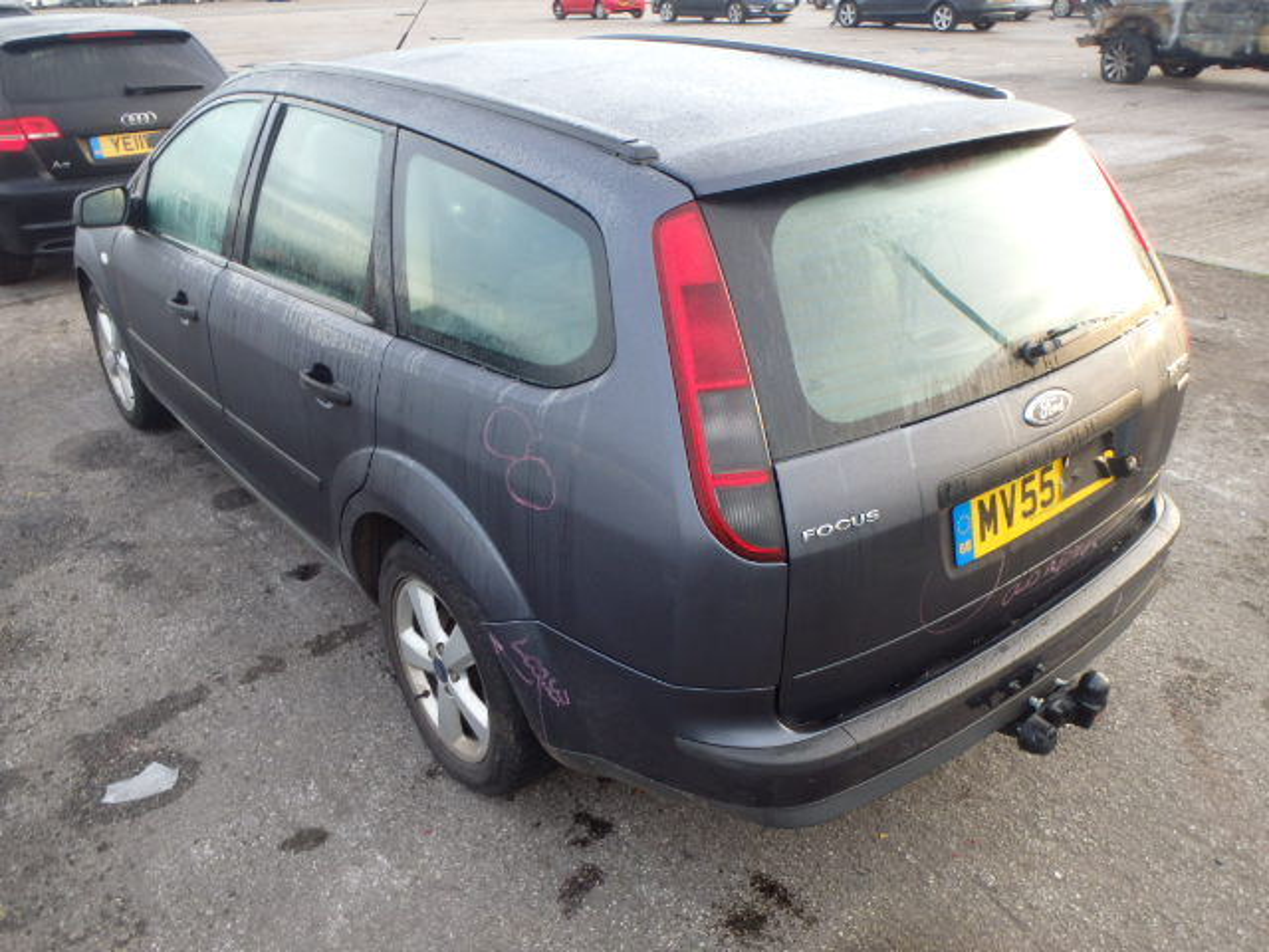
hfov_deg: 63.4
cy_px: 476
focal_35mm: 28
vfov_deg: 49.7
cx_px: 634
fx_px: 1026
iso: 200
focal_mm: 5
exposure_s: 1/60
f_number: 3.9
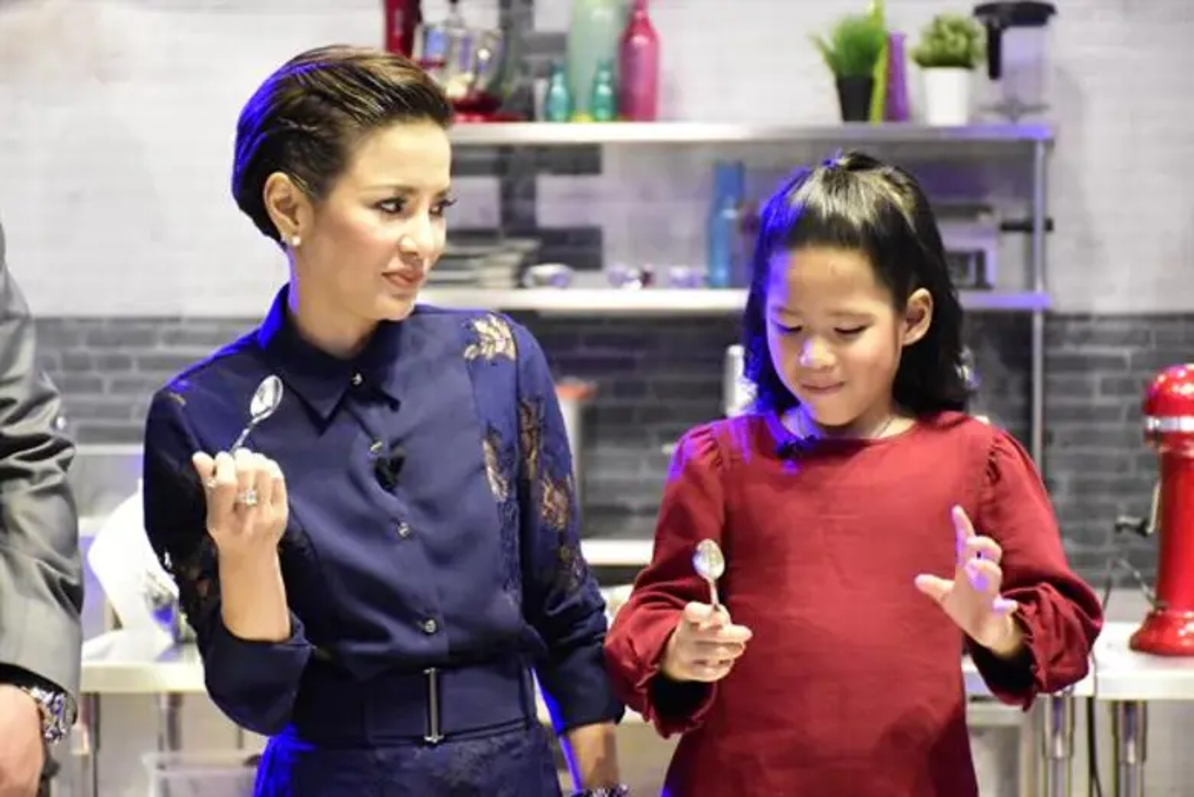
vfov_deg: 11.4
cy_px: 398
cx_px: 597
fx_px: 3982
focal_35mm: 120
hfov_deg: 17.1
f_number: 5.3
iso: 12800
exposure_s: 1/320
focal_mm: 80
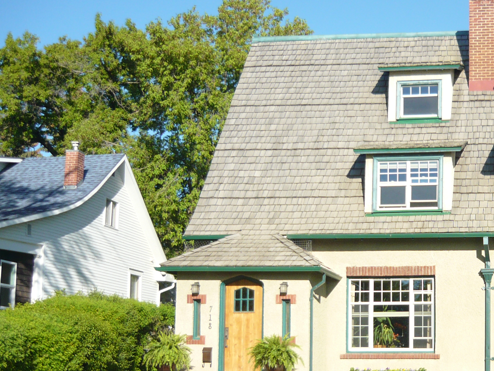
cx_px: 446
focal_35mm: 60
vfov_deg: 24.2
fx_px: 856
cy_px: 260
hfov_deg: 30.7
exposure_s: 1/125
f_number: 8
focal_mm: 5.5
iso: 100
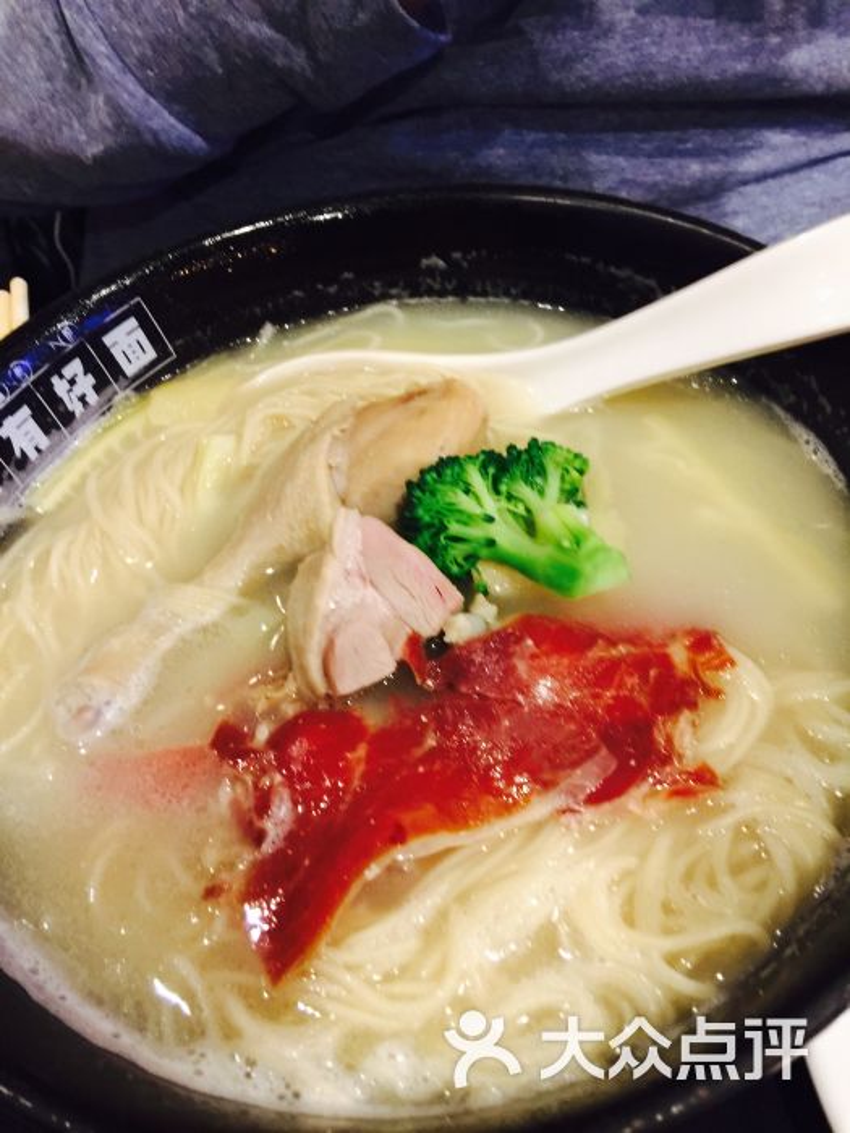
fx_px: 949
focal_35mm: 29
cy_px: 566
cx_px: 425
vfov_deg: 61.7
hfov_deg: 48.2
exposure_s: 1/10
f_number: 2.2
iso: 125
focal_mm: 4.15
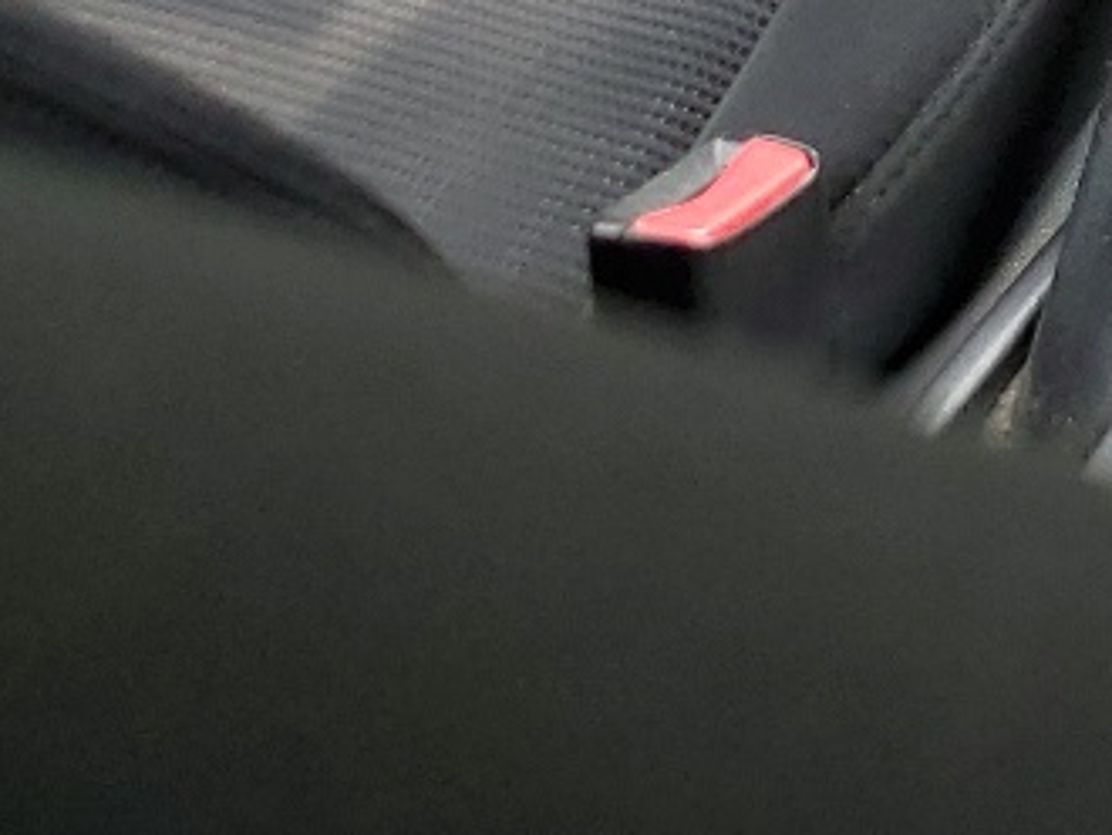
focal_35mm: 126
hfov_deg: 13.4
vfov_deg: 10.3
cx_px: 2224
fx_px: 4051
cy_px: -1131
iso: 50
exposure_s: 1/357
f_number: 1.5
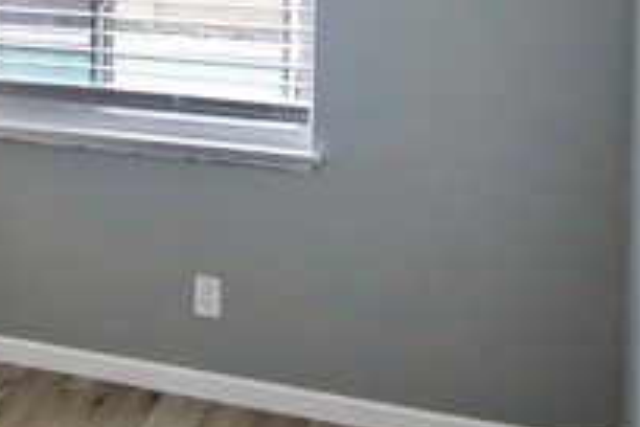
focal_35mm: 72
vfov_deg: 18.0
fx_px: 1280
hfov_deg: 26.1
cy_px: -89
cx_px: -47
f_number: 3.5
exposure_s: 1/100
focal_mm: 15
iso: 640
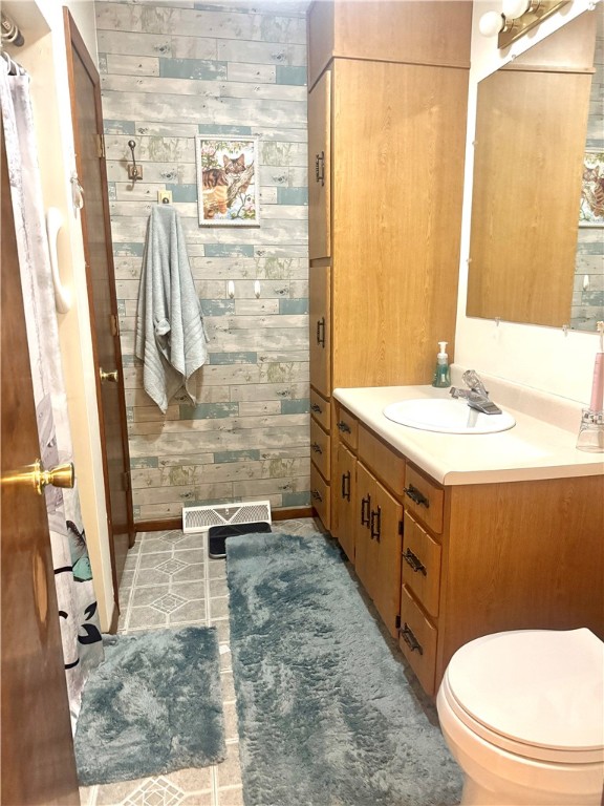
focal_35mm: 24
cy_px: 403
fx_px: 558
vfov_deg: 71.6
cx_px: 302
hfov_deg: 56.8
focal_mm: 6.76
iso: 800
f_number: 1.78
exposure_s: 1/30
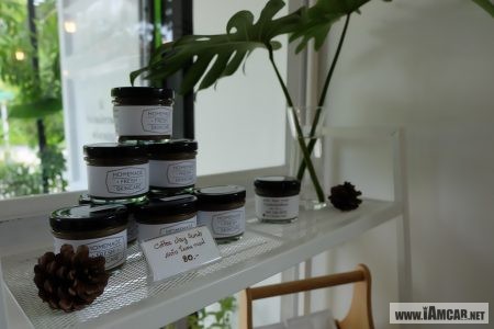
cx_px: 247
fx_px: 343
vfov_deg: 51.3
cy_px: 164
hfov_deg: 71.5
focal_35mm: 25
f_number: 4
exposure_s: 1/200
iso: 400
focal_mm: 16.7
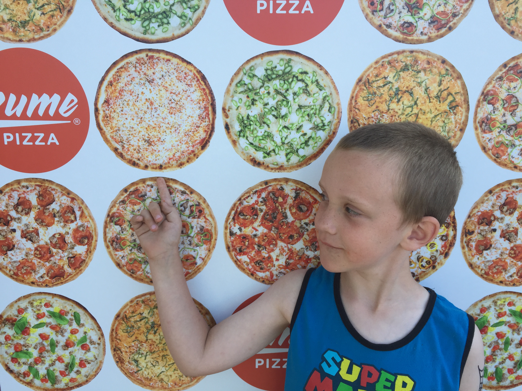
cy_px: 196
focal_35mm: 29
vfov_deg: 48.2
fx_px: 437
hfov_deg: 61.7
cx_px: 261
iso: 32
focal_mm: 4.15
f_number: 2.2
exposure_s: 1/347
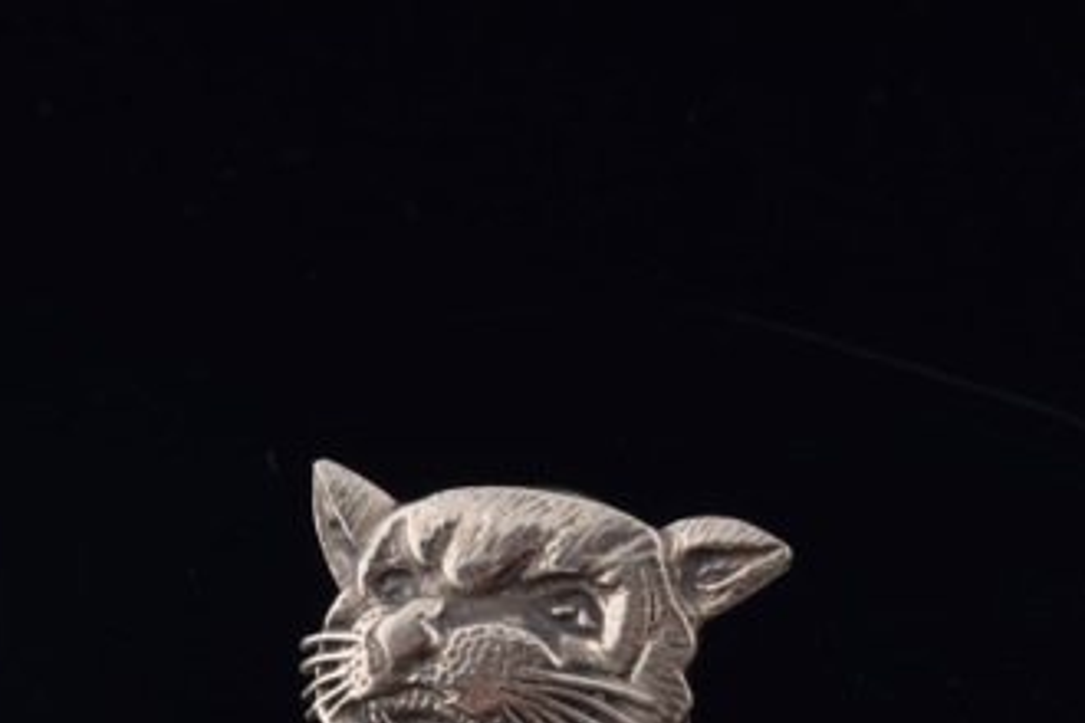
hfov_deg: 12.8
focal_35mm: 160
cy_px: 692
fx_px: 4821
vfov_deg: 8.5
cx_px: 473
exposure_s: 1/125
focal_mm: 55
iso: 100
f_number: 25
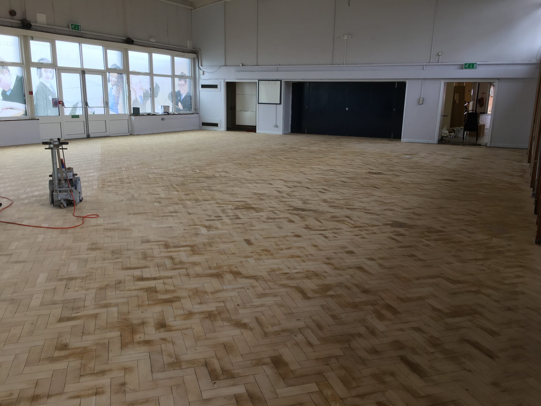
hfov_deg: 61.7
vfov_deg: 48.2
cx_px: 270
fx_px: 453
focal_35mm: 29
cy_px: 203
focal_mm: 4.15
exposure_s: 1/50
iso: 25
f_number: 2.2
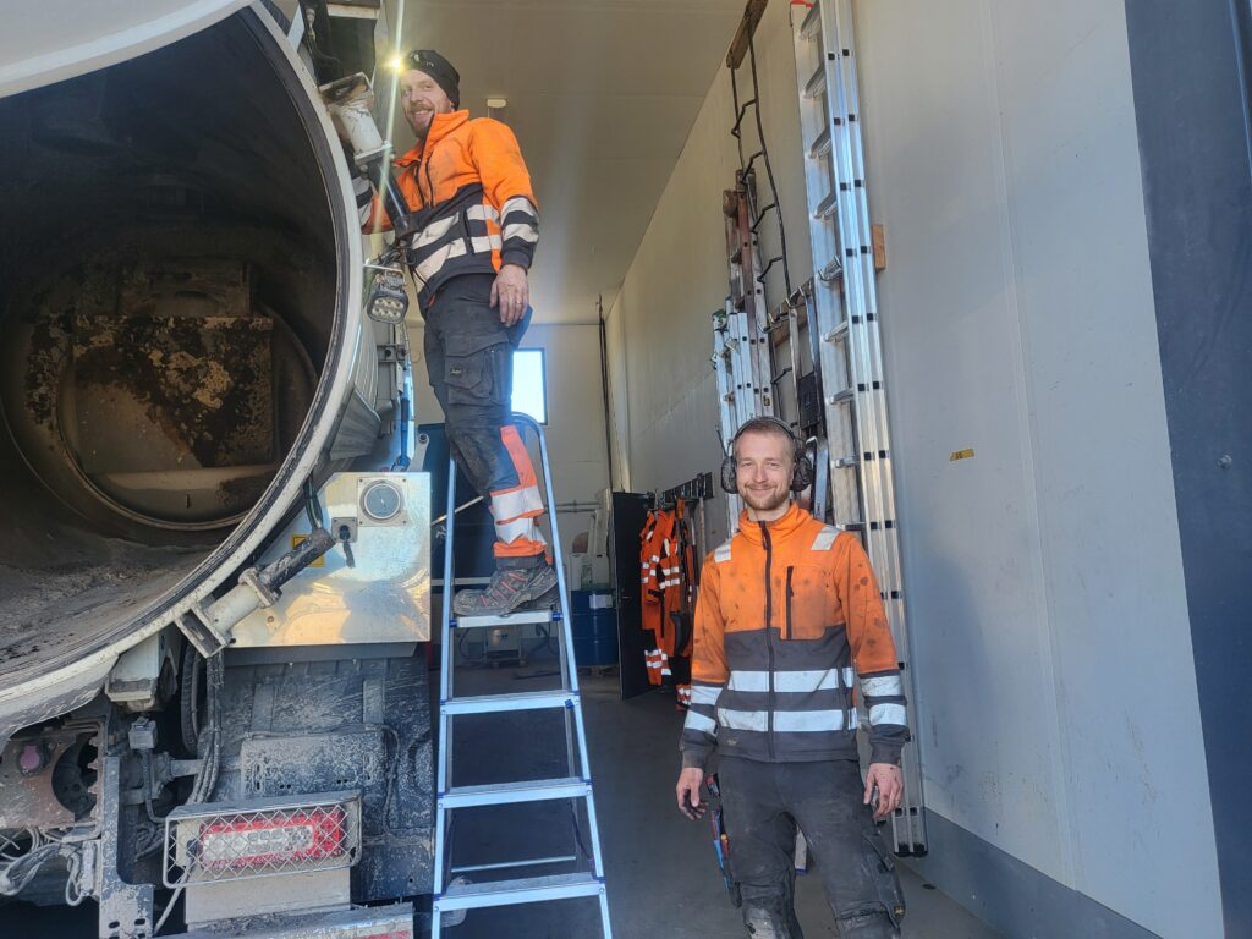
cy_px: 470
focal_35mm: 26
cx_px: 626
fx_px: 940
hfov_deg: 67.3
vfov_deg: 53.1
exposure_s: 1/133
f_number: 1.8
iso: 50
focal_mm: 4.25
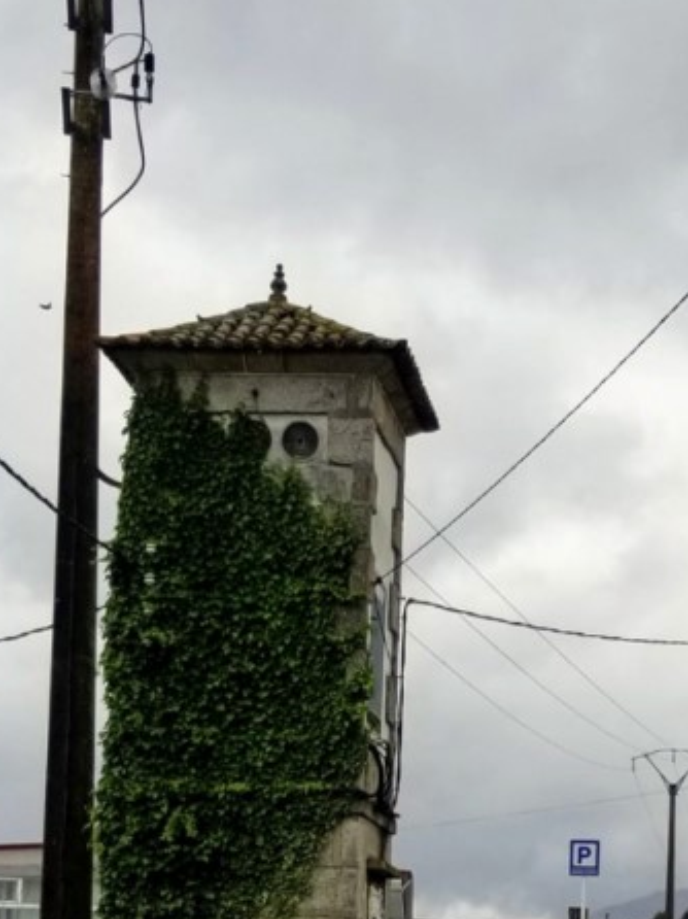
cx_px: 523
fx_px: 2228
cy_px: 845
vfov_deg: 22.7
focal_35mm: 84
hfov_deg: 17.4
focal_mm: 4.3
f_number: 1.7
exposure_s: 1/2680
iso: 50
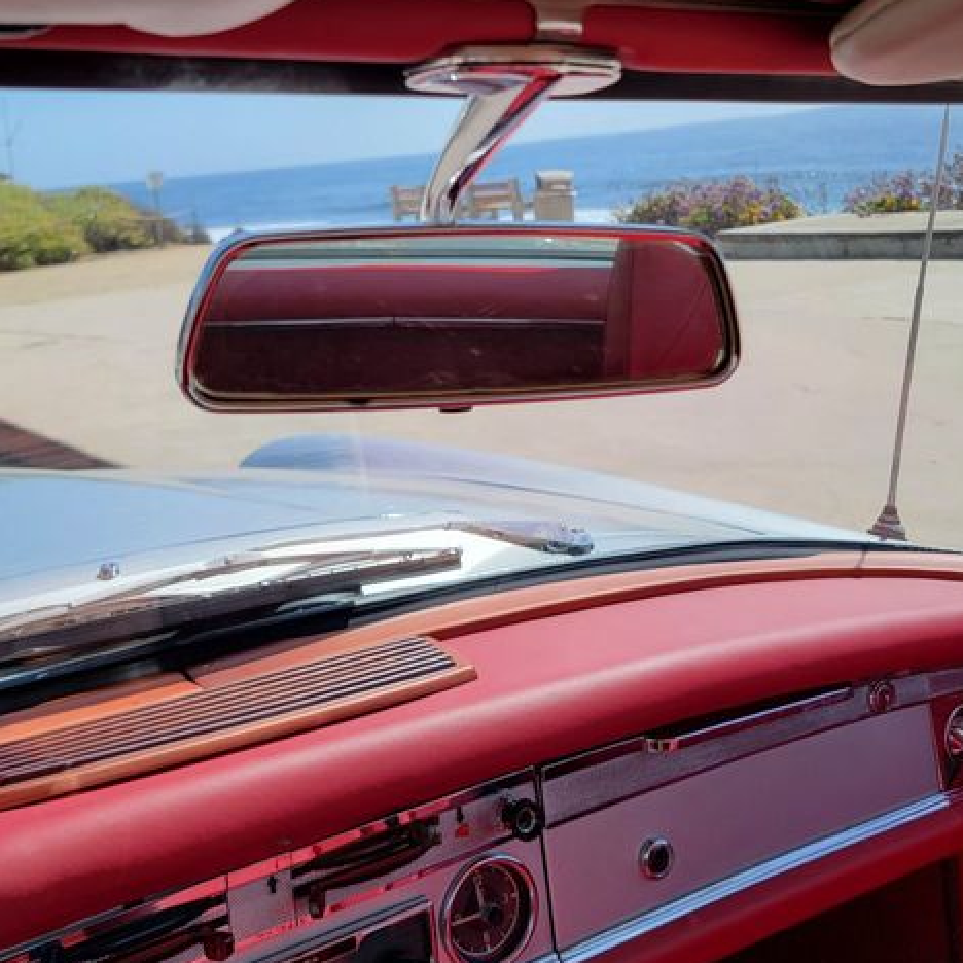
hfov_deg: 55.6
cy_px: 482
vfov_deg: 55.6
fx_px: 913
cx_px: 459
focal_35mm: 29
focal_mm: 6.7
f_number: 1.8
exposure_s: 1/667
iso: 16
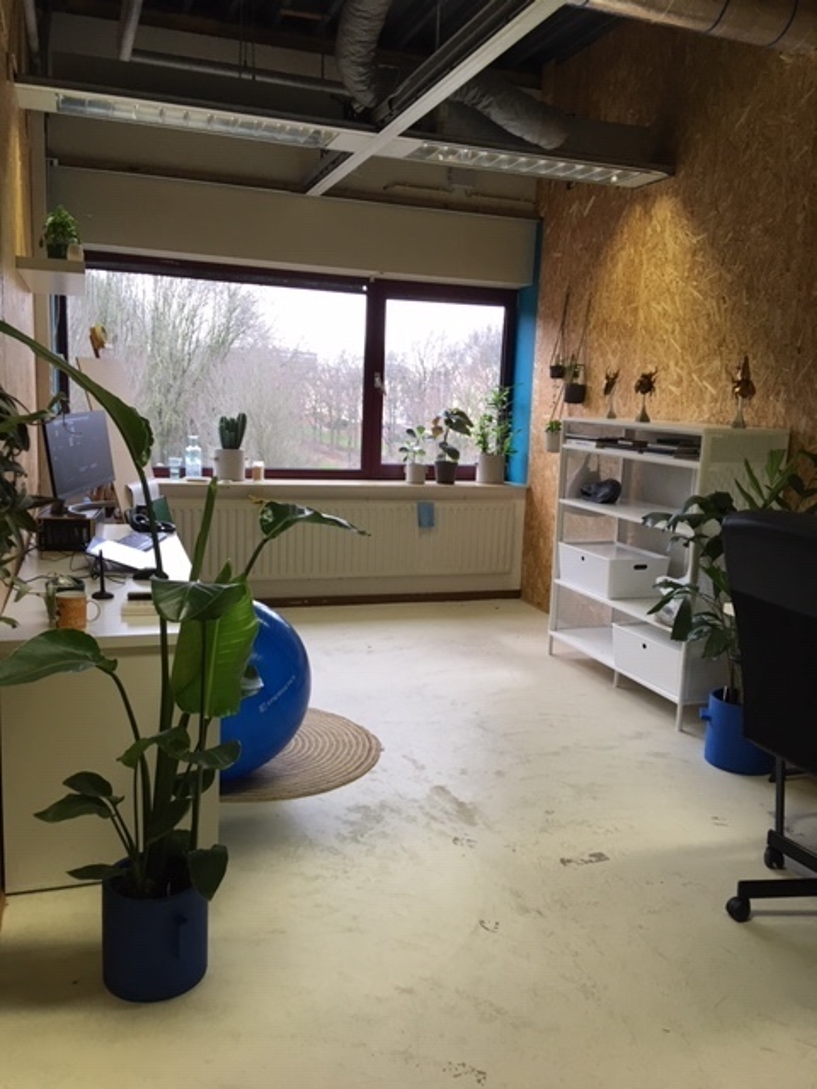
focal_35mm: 29
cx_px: 408
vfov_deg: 61.7
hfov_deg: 48.2
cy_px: 544
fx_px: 913
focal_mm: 4.15
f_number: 2.2
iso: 50
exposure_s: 1/33
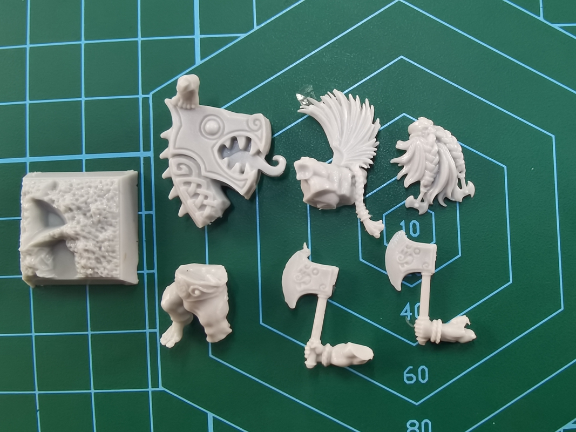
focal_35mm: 26
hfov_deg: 67.3
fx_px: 433
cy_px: 216
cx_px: 288
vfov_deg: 53.1
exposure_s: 1/24
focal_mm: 2.26
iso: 400
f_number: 2.2
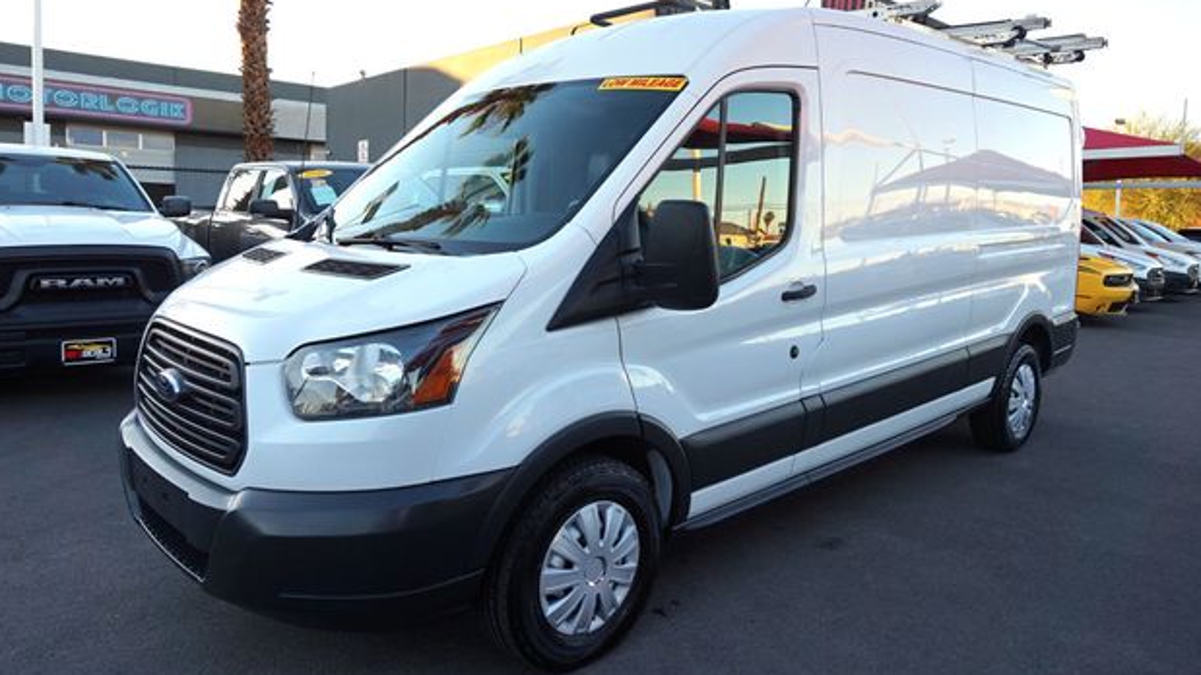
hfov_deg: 71.9
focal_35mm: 26
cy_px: 299
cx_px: 615
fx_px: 828
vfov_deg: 44.3
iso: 100
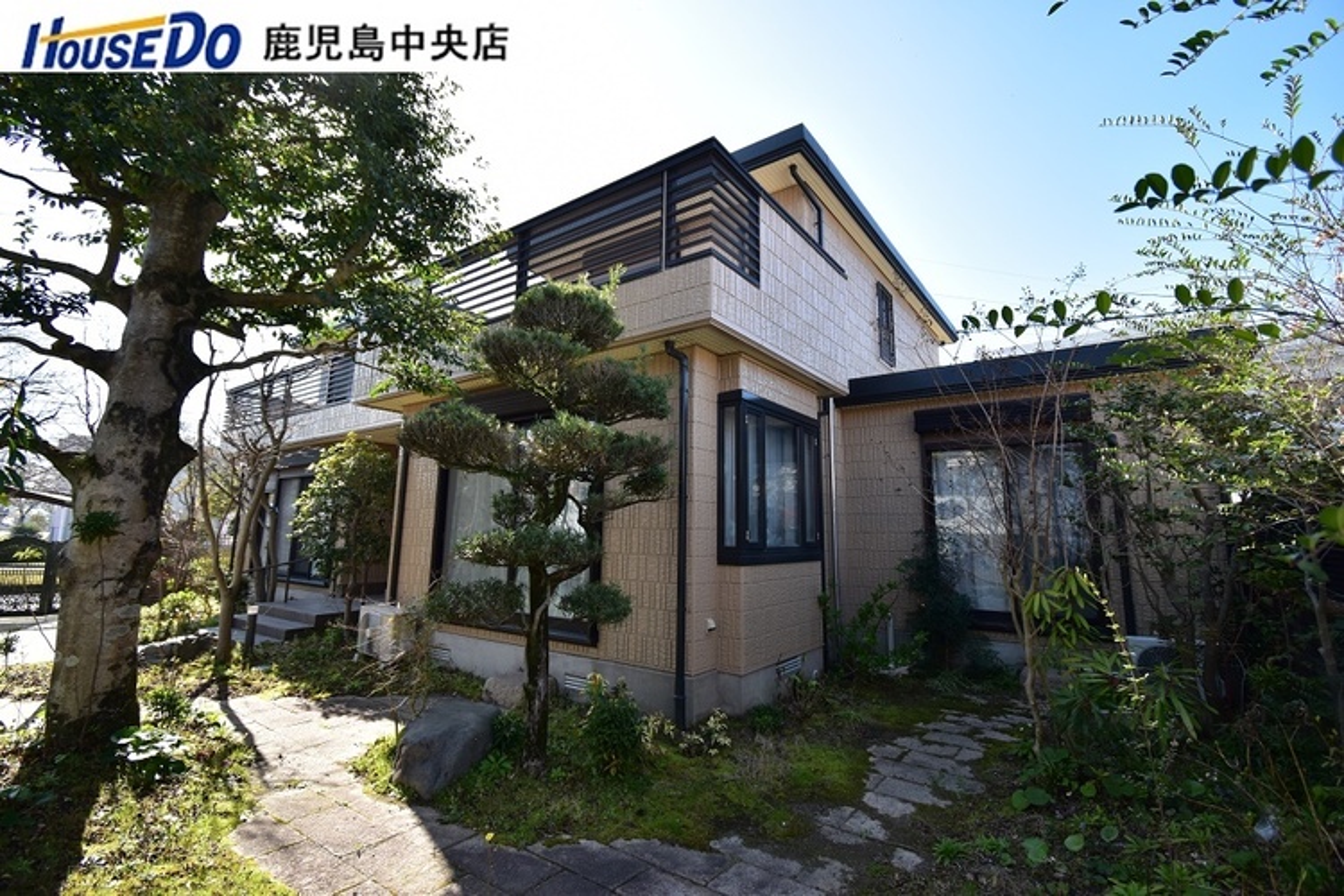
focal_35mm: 15
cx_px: 672
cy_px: 448
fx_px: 560
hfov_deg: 100.4
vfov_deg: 77.3
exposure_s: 1/250
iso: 160
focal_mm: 10
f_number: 4.5
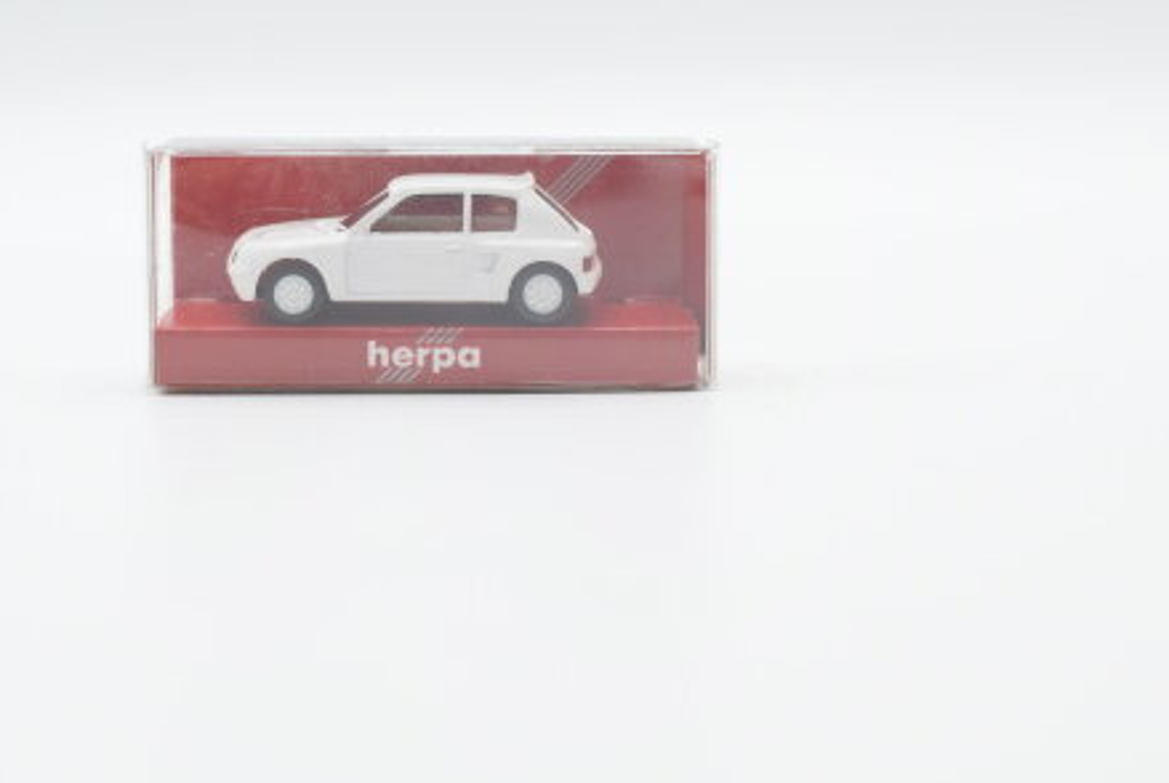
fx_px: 2331
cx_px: 434
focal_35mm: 72
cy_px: 257
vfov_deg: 19.0
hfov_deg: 28.1
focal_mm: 35
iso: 400
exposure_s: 1/160
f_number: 8
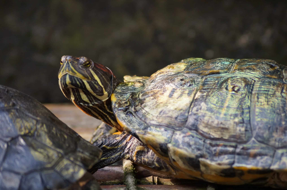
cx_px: 144
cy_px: 95
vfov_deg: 4.6
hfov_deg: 6.9
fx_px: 2389
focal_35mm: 300
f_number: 5.6
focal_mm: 200
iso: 640
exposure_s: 1/320
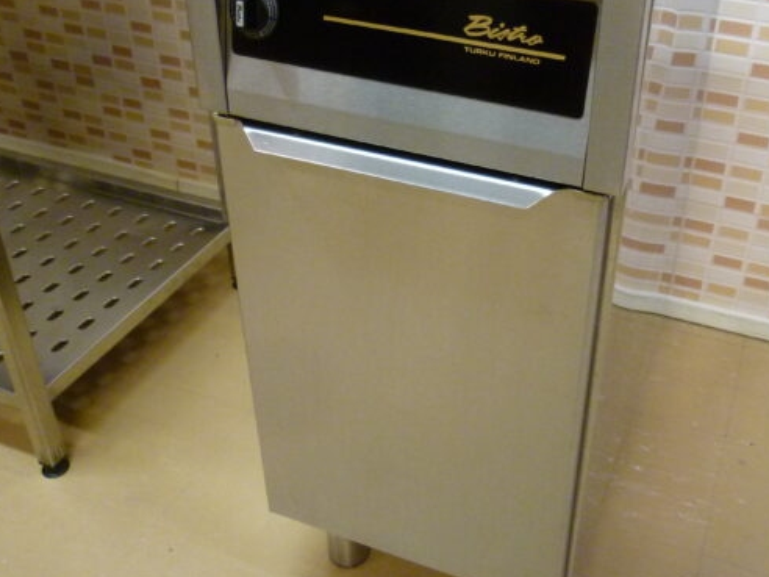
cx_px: 489
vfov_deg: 36.6
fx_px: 866
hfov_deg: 47.3
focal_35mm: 39
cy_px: 214
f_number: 2.2
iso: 250
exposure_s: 1/60
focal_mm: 4.3
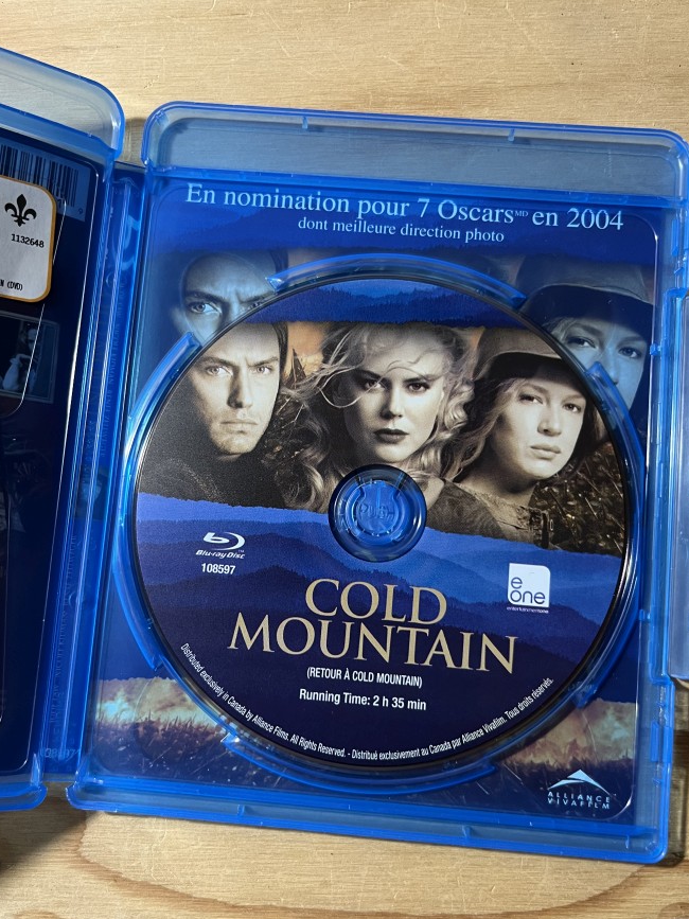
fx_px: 796
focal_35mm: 30
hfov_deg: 46.8
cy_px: 478
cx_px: 355
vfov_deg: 60.0
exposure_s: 1/60
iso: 160
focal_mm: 5.1
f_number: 1.6
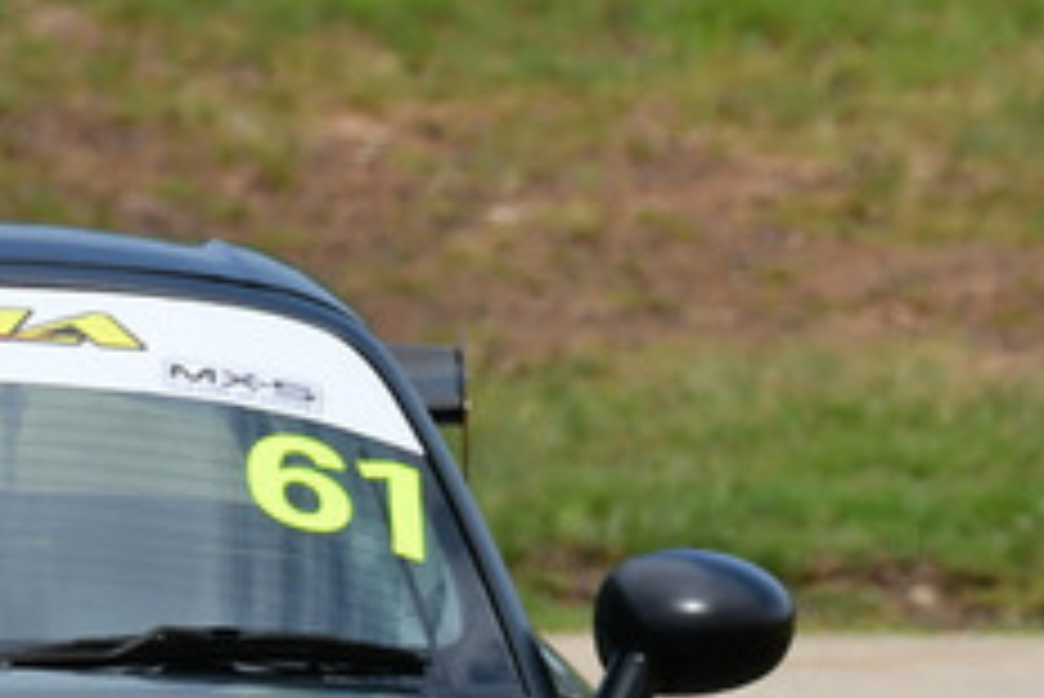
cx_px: 32
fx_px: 60036
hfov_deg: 1.0
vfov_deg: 0.7
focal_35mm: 2069
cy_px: 973
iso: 400
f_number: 11
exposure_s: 1/640
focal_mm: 400
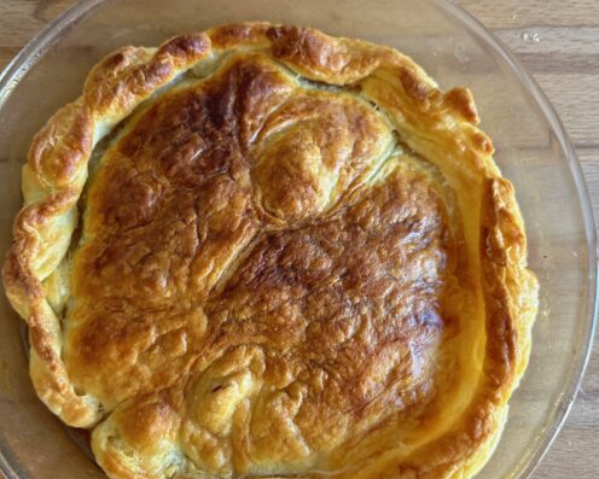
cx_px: 280
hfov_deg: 52.8
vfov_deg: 43.3
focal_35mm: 34
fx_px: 603
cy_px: 274
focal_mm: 6.86
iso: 250
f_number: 1.78
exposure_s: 1/88
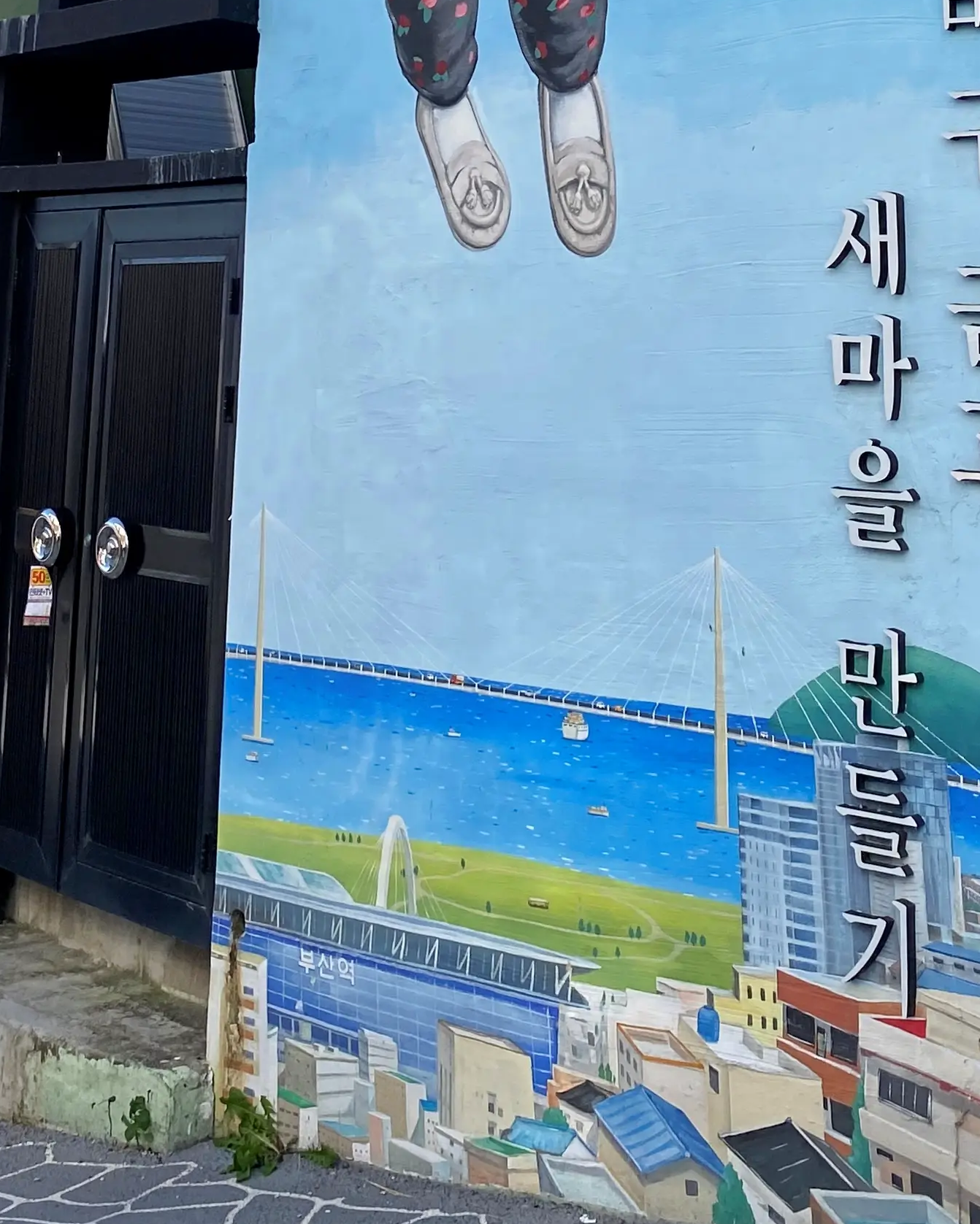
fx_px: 2211
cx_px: 566
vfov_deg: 28.0
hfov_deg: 25.0
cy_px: -150
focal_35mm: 61
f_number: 1.8
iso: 32
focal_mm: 4.25
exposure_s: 1/1103
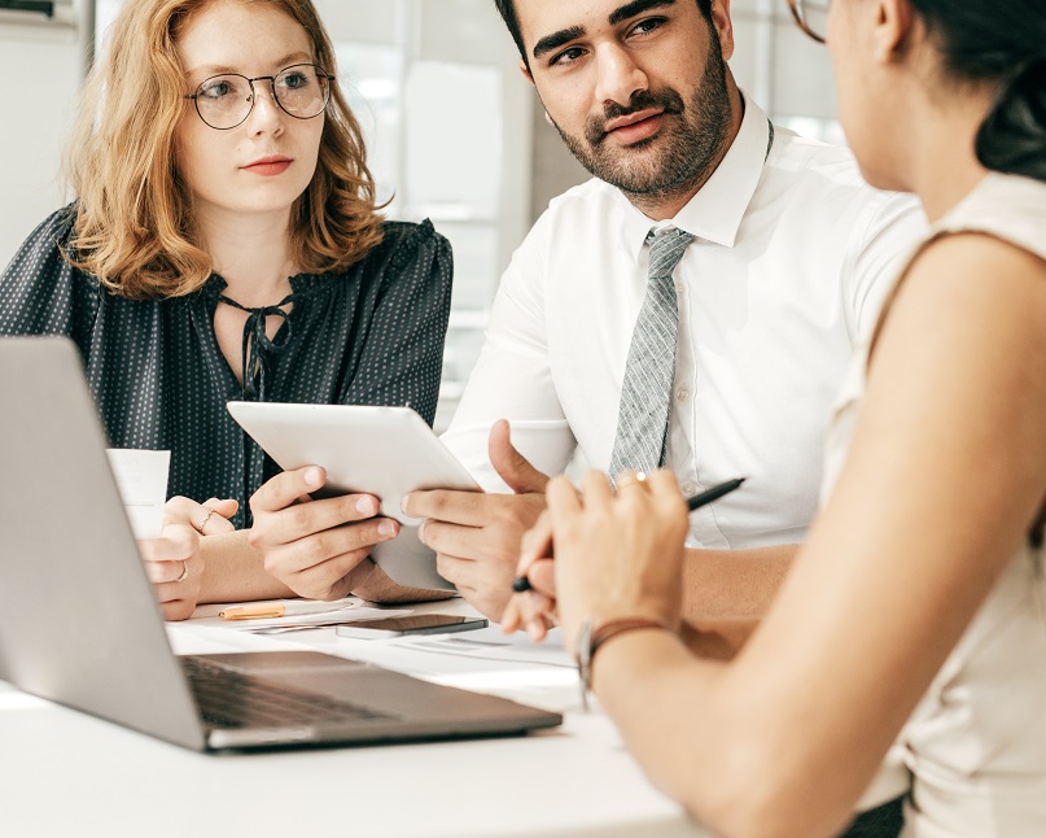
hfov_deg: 25.7
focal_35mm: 74
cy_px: 379
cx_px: 605
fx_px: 2291
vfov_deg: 20.7
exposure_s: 1/800
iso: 400
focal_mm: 50
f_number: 3.5
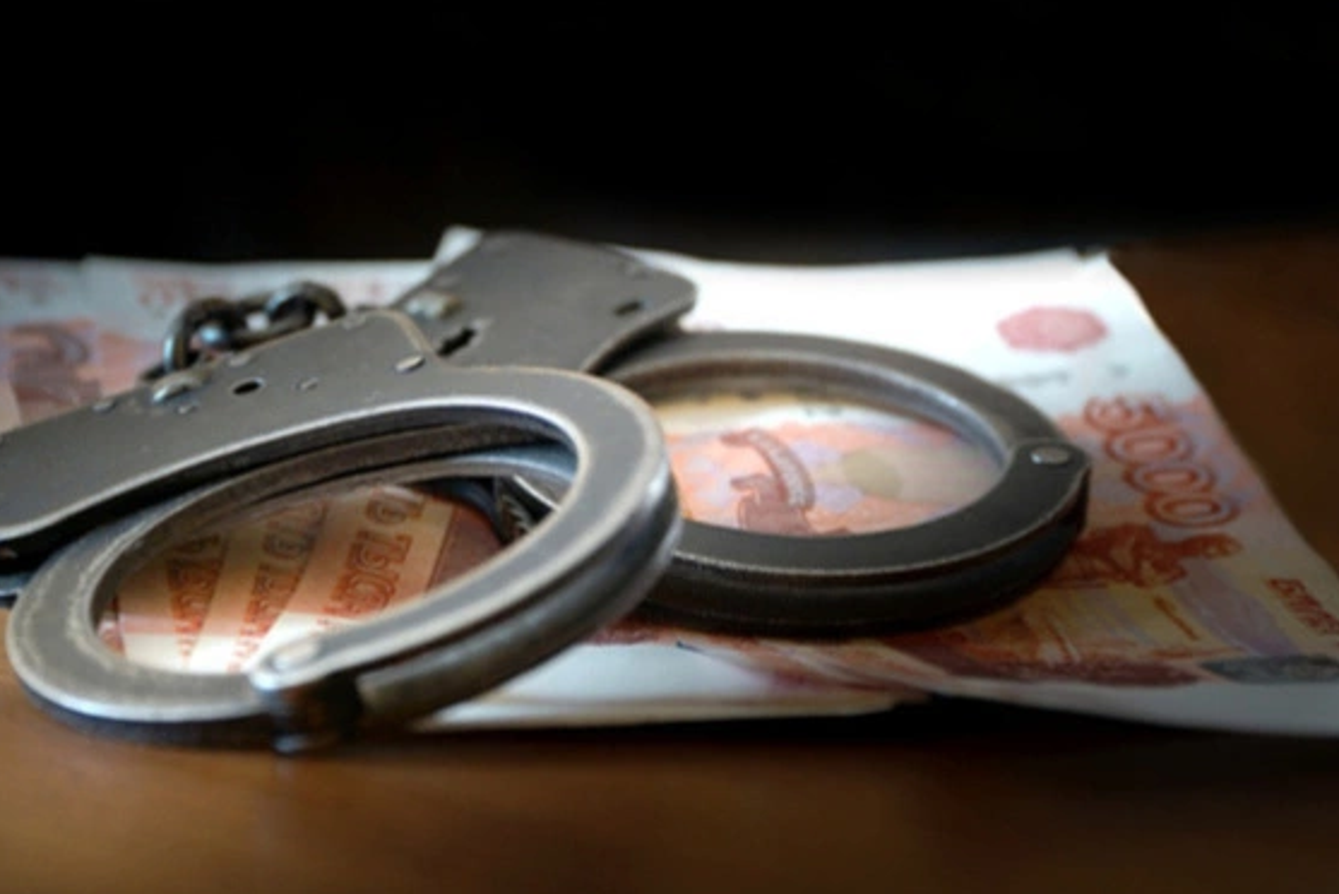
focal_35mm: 98
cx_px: 668
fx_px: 3647
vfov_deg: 14.0
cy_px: 429
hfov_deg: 20.8
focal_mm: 52
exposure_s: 1/50
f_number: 4.5
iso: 250
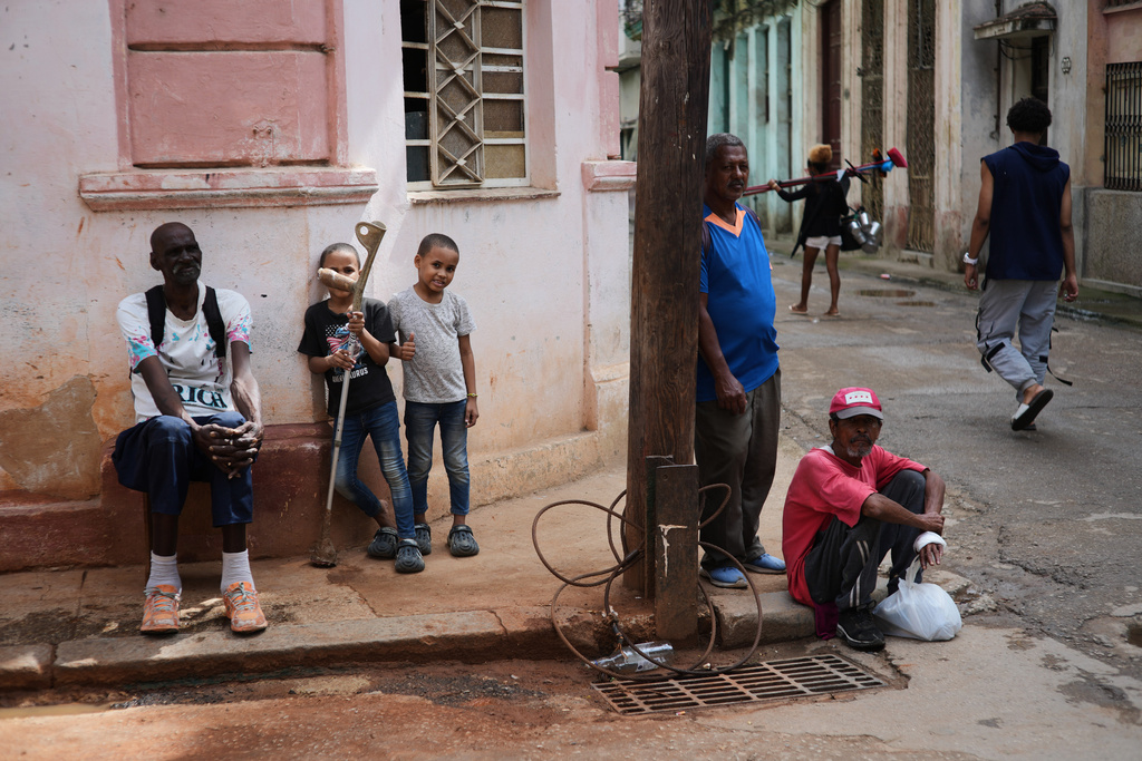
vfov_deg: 53.1
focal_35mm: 24
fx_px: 761
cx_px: 571
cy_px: 380
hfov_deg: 73.7
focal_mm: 24
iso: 100
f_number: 2
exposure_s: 1/640
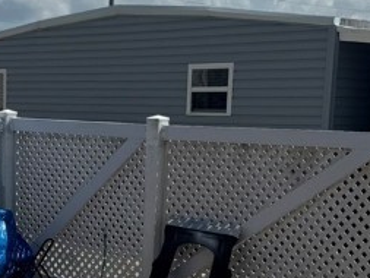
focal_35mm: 97
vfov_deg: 15.0
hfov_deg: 19.9
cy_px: 290
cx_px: 51
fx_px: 1037
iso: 80
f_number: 1.78
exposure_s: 1/10417
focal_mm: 6.76
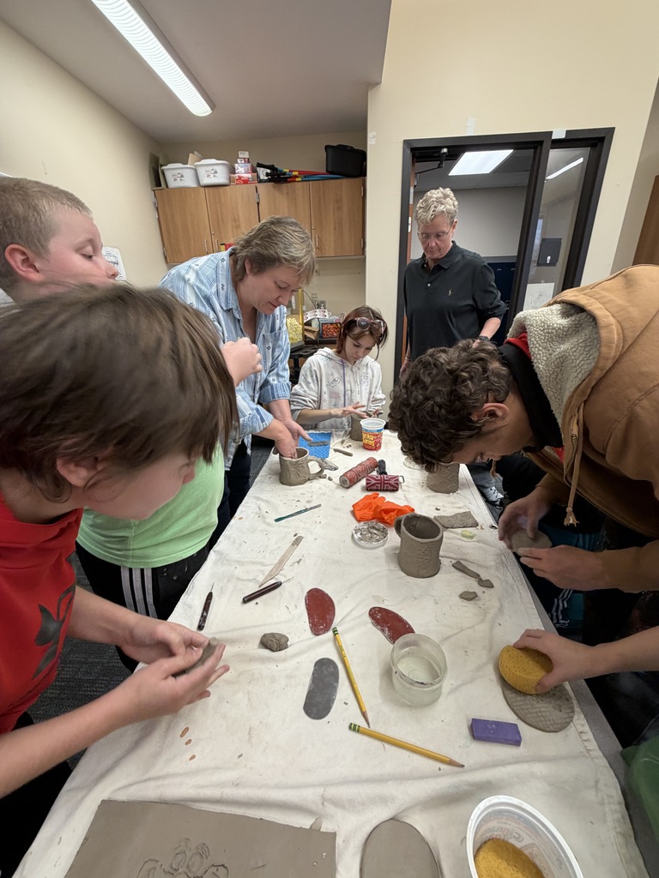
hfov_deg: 85.7
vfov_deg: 102.1
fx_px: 355
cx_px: 330
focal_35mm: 14
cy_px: 439
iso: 200
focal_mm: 2.22
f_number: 2.2
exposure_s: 1/60
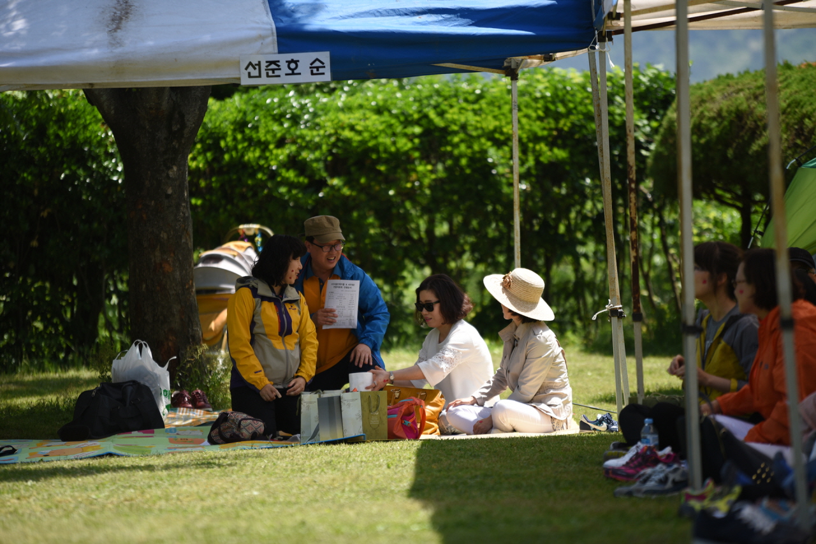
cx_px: 408
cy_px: 272
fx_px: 4532
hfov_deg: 10.3
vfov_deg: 6.9
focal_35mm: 200
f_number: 2.8
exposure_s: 1/800
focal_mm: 200
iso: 100
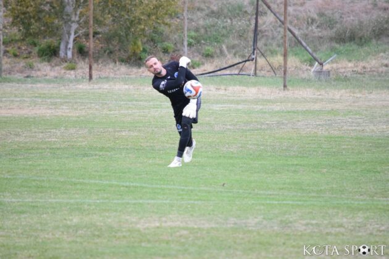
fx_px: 4862
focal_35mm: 450
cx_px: 194
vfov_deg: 3.1
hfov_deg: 4.6
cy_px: 130
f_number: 5.6
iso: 3200
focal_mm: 300
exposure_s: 1/640
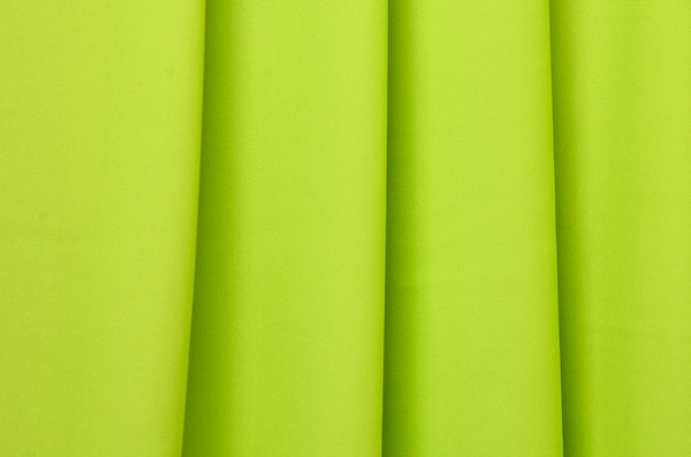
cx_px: 346
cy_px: 228
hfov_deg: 13.1
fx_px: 3016
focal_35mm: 158
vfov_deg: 8.7
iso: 400
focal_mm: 105
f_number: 10
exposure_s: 1/1000
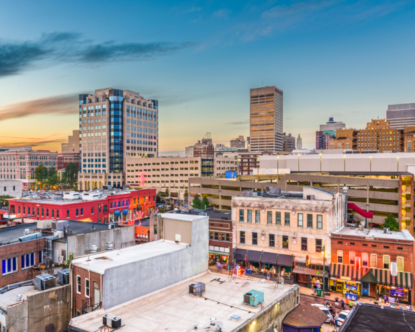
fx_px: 344
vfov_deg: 51.6
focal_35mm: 28
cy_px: 169
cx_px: 173
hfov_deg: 61.8
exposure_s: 2
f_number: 11
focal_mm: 24
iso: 64
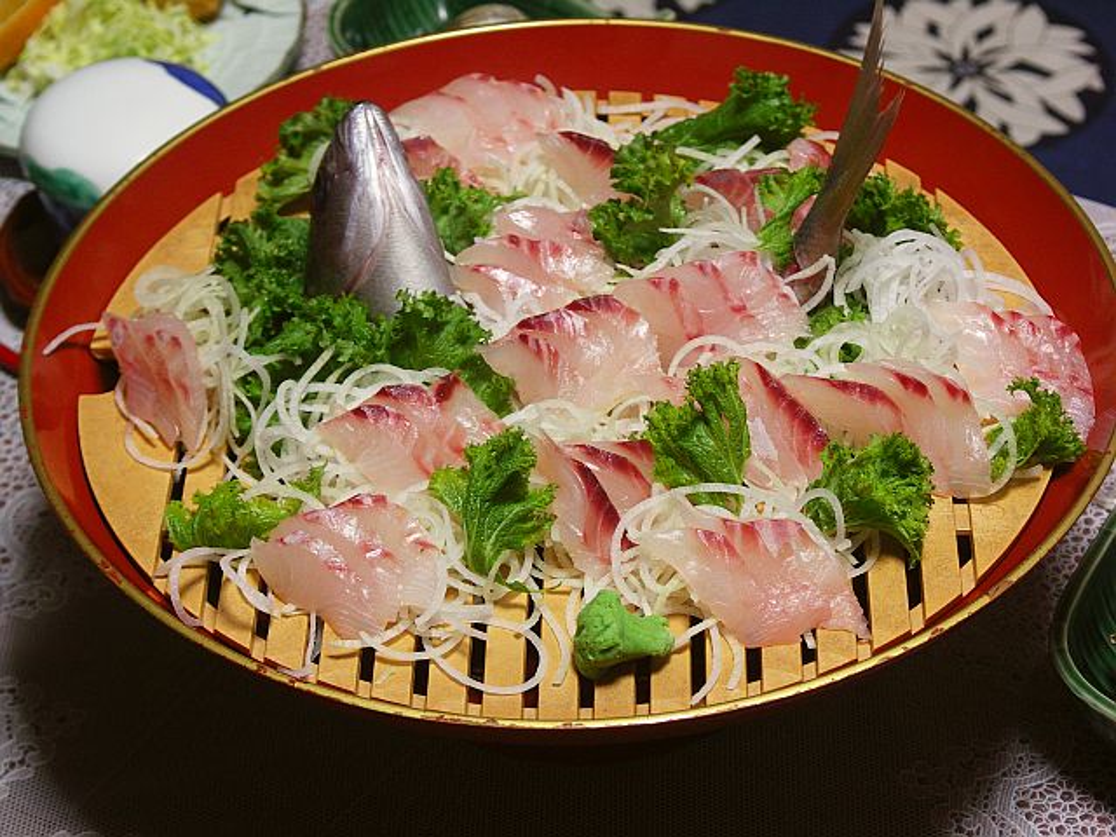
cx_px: 558
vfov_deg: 14.6
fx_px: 3256
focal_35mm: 101
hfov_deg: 19.4
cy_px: 418
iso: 200
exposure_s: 1/15
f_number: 3.5
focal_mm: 26
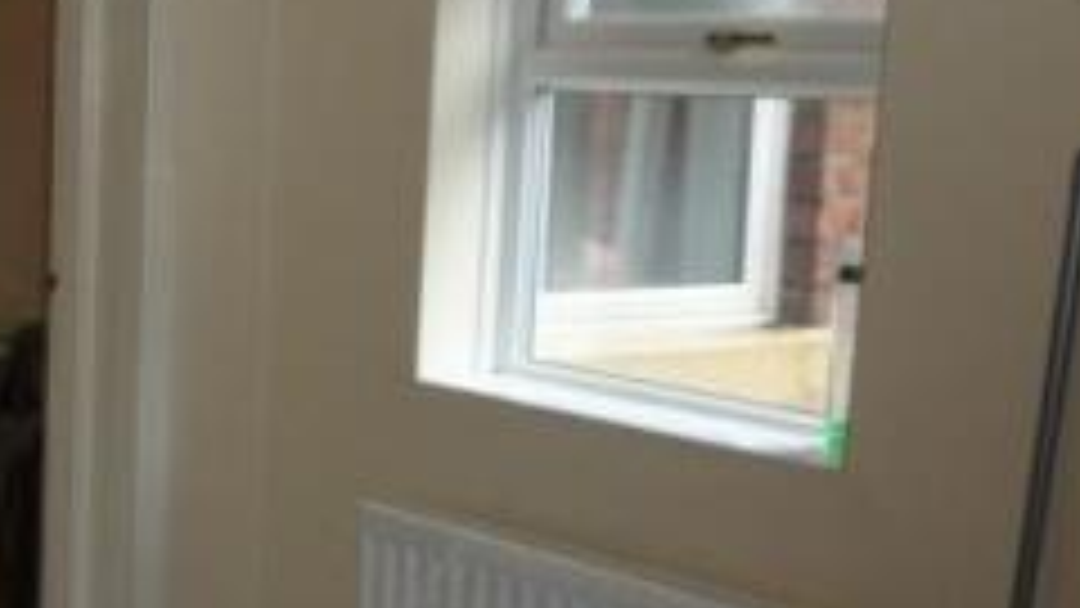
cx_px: -205
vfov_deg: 16.3
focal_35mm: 74
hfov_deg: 25.7
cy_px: 376
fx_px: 2119
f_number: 3.3
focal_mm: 4.7
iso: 100
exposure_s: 1/30
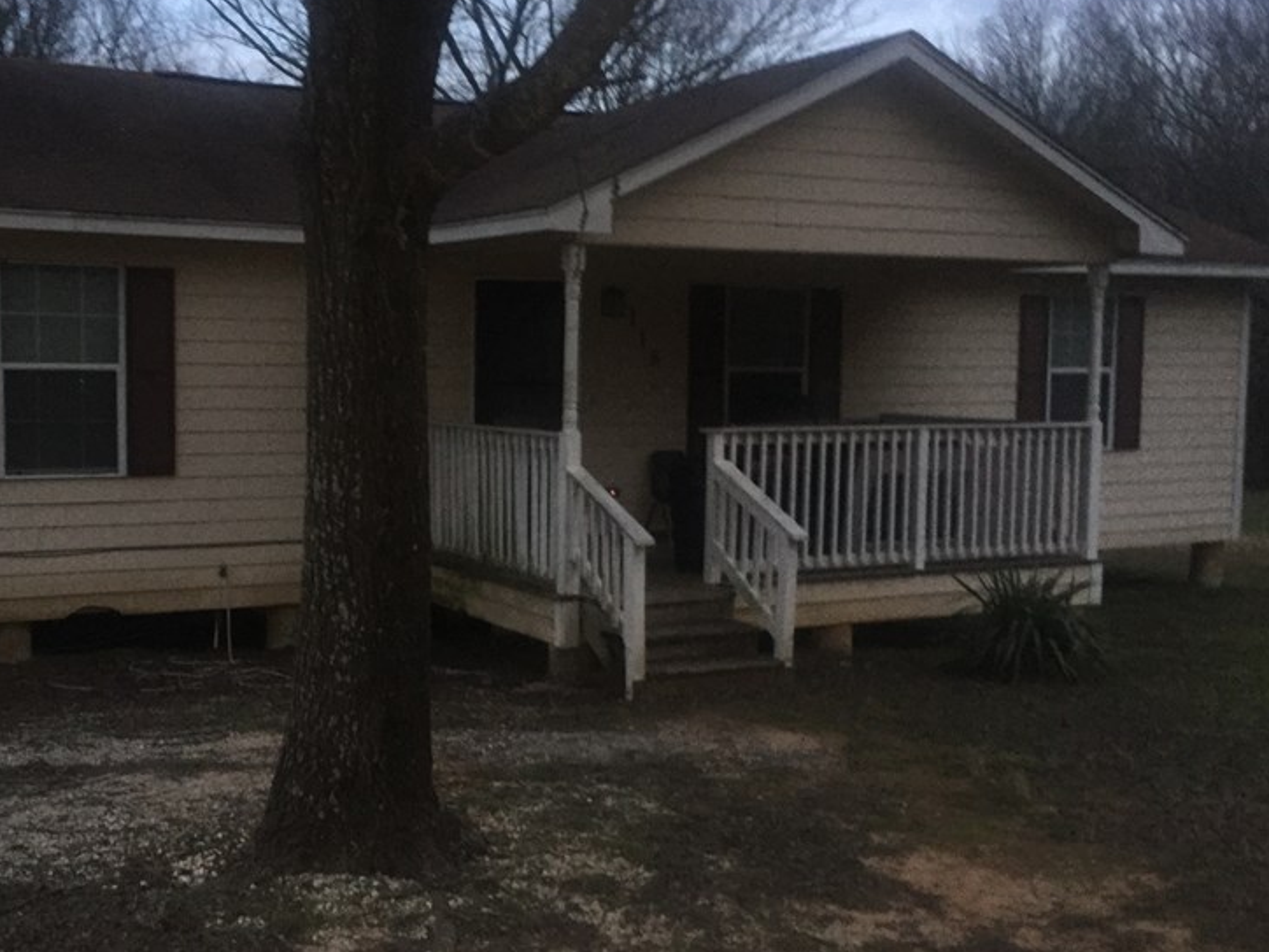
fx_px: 1503
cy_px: 479
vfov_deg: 35.1
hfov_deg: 45.3
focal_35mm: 41
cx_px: 461
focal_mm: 4.15
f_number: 2.2
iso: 200
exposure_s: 1/16
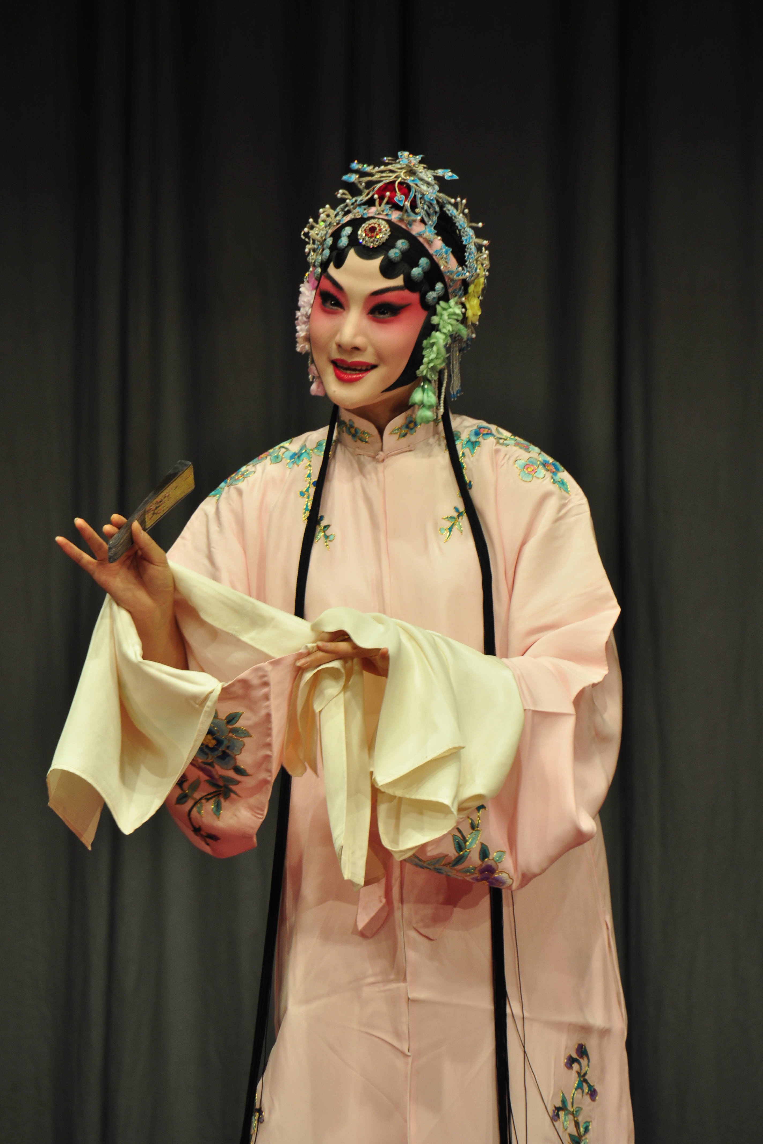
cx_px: 382
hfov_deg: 3.4
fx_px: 12939
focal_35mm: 407
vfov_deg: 5.1
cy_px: 569
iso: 320
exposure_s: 1/40
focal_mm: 270
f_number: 6.3
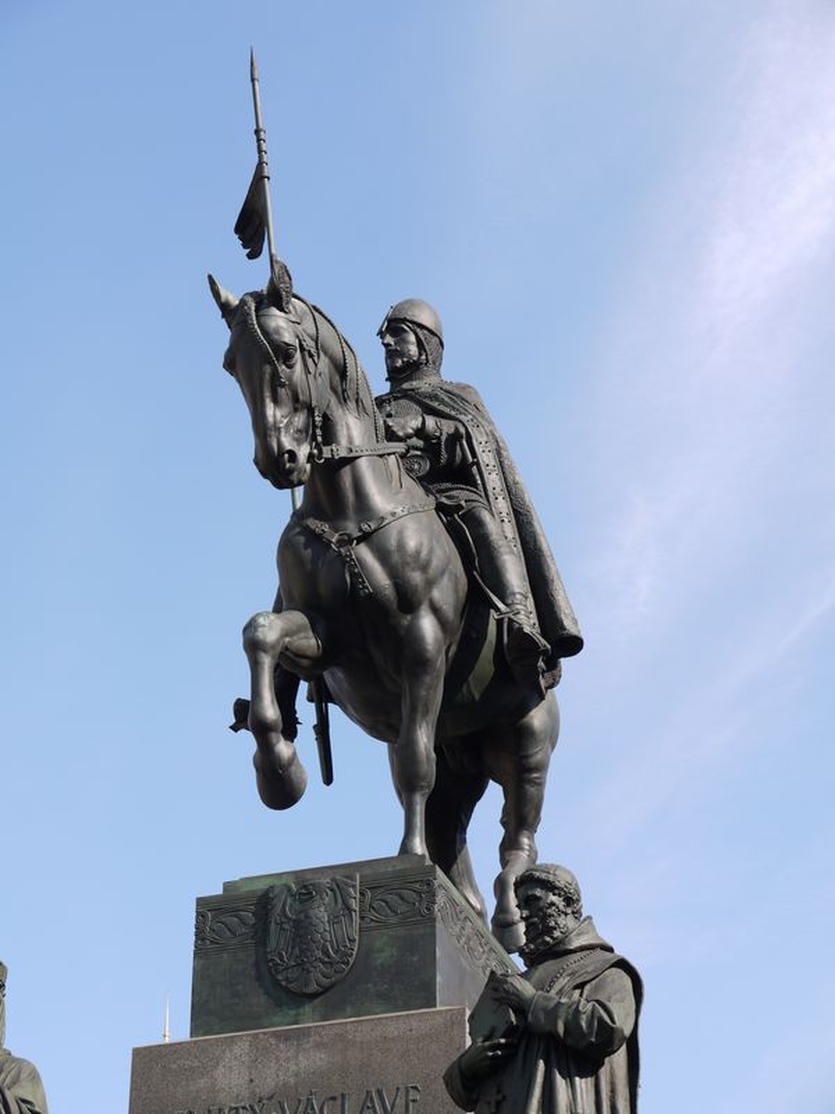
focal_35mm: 90
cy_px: 557
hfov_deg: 16.4
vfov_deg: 21.8
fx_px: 2895
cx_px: 418
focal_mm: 45
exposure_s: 1/200
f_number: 7.1
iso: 100
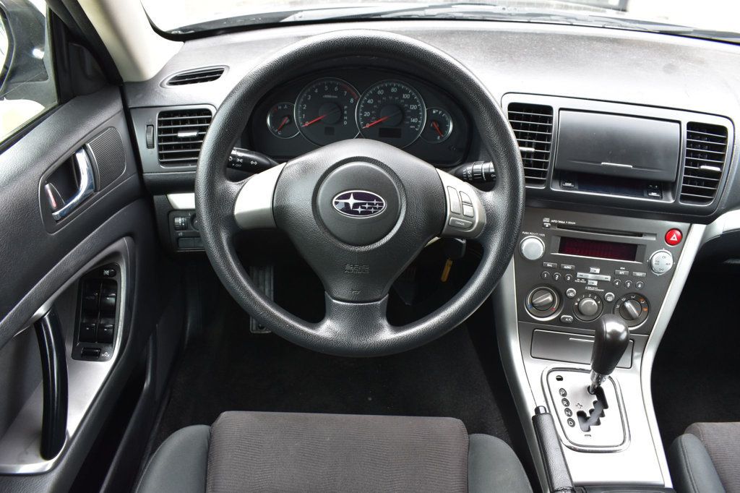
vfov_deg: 43.6
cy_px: 246
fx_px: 616
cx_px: 370
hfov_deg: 61.9
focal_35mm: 30
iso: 400
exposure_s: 1/40
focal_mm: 20
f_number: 7.1
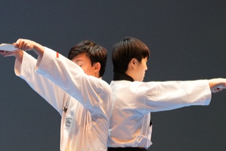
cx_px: 128
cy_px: 105
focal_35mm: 342
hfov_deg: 6.0
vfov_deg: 4.0
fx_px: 2146
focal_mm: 106
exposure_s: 1/500
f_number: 2.8
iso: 2500
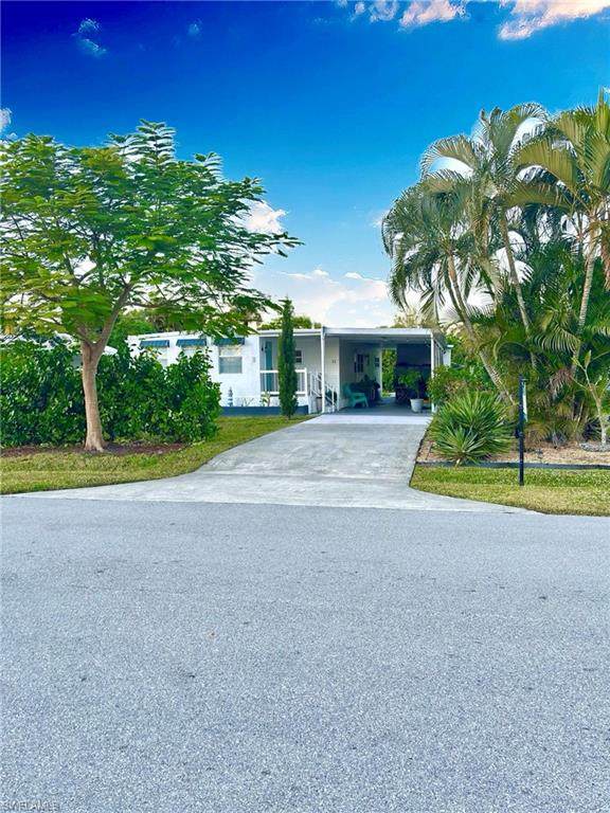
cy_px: 406
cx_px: 305
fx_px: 611
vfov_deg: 67.3
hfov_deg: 53.1
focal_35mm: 26
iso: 80
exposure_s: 1/62
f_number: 1.6
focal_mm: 5.96
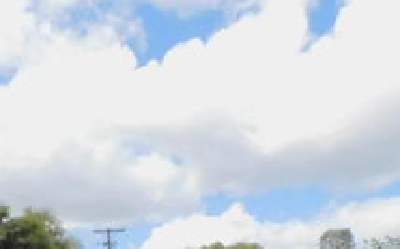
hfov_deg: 30.3
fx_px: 664
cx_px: -30
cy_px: 311
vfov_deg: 19.7
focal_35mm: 61
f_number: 7.6
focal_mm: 4.3
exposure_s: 1/1600
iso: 800
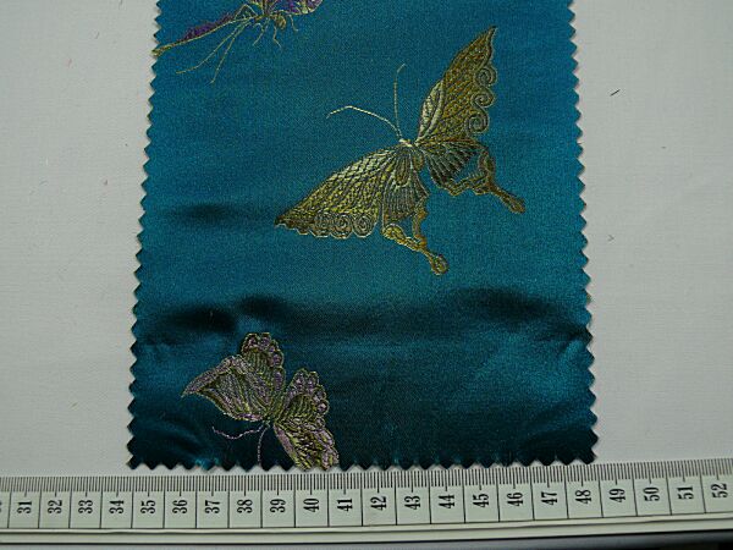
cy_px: 275
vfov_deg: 36.0
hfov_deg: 46.8
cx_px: 366
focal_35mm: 40
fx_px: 847
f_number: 2.8
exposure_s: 1/60
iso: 100
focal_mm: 8.1
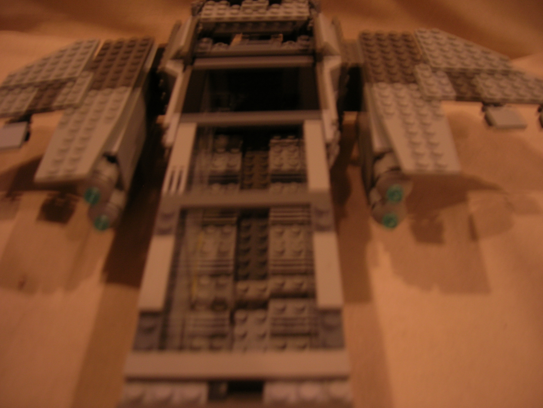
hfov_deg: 54.0
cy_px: 204
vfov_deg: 41.8
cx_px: 272
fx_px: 533
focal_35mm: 34
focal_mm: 5.7
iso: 50
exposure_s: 1/3.7
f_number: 2.9
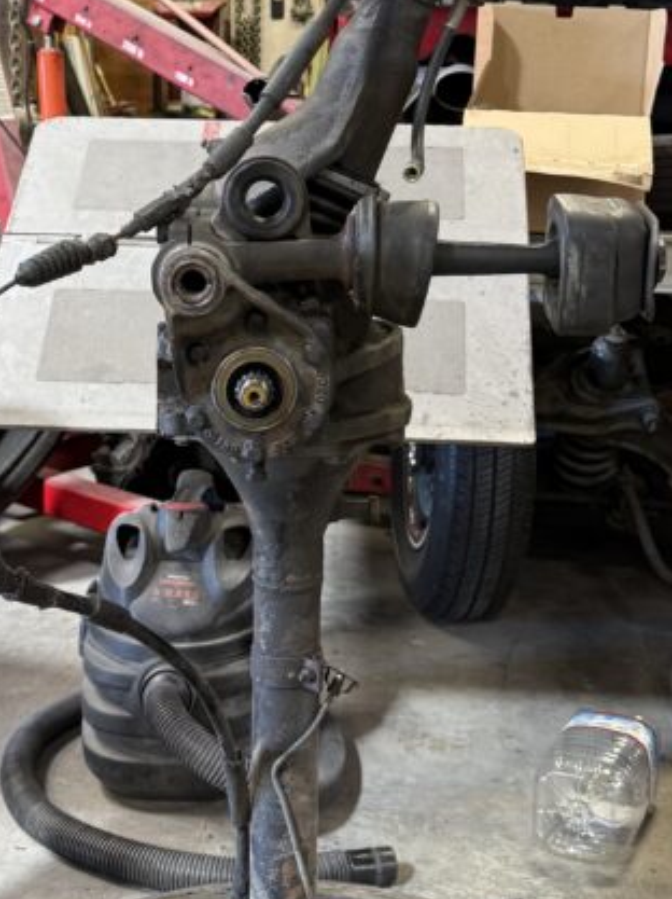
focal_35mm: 59
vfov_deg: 32.2
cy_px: 233
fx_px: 1530
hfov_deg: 24.8
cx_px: 330
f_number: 1.78
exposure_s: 1/60
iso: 125
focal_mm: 6.76
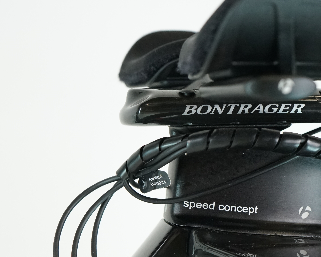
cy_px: 219
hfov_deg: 23.8
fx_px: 760
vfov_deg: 18.9
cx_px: 176
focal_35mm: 80
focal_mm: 41
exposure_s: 1/200
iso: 2500
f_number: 6.3
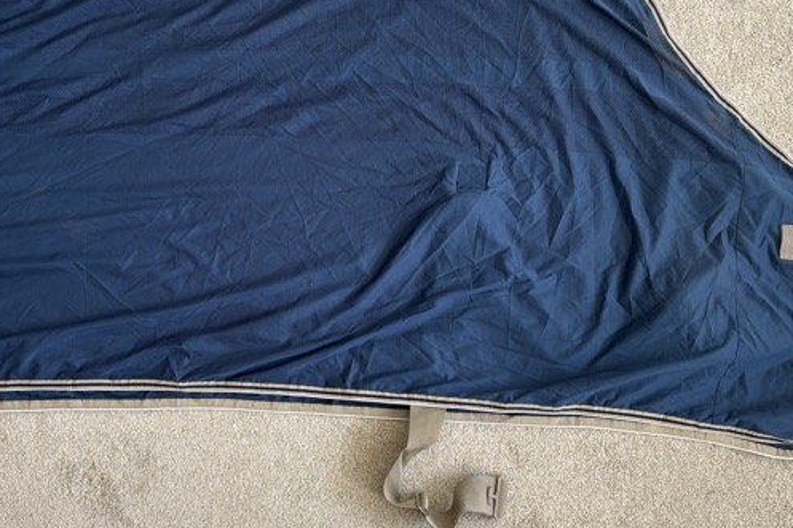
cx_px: 286
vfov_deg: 27.4
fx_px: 1079
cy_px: 211
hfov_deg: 40.0
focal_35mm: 49
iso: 100
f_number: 1.6
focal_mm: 5.96
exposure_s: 1/121
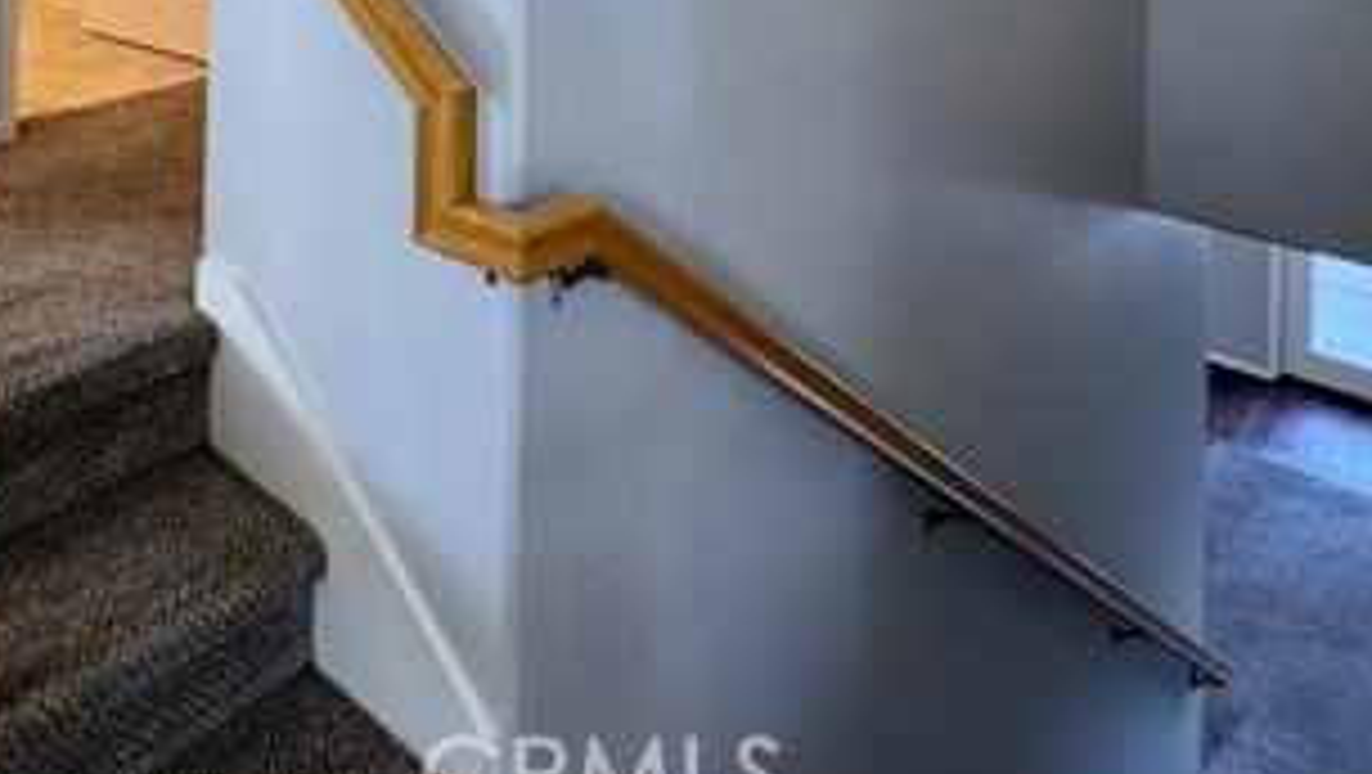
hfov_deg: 59.4
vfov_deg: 29.4
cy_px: -238
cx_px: 441
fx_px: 1165
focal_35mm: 32
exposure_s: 1/120
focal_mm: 2.22
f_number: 2.2
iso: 250
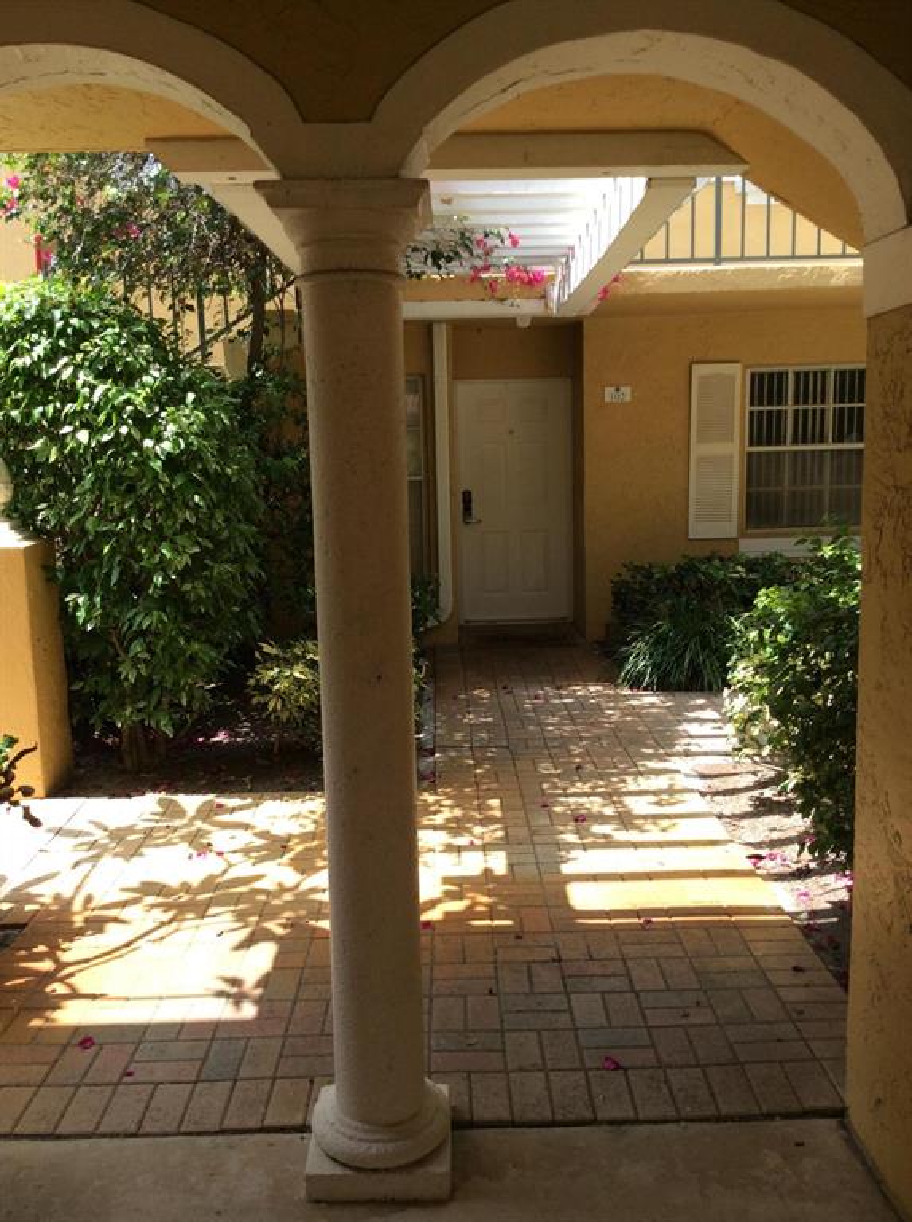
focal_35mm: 32
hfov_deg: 44.0
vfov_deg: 56.9
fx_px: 1128
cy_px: 611
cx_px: 456
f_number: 2.4
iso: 32
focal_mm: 3.3
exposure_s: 1/251
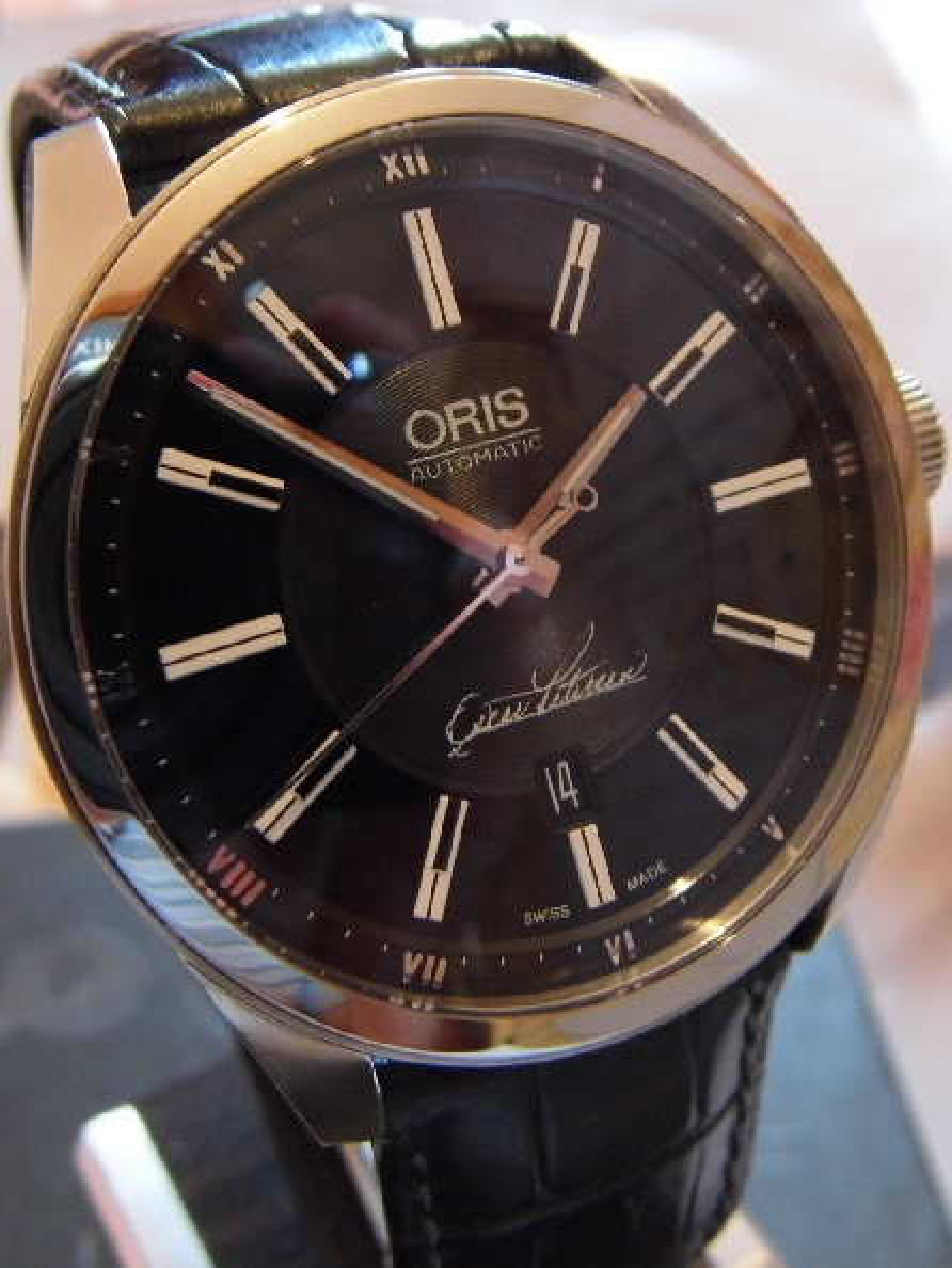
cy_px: 634
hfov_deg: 48.3
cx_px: 476
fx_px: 1063
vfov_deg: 61.6
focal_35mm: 29
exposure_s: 1/30
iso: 200
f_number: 3.2
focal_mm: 5.2
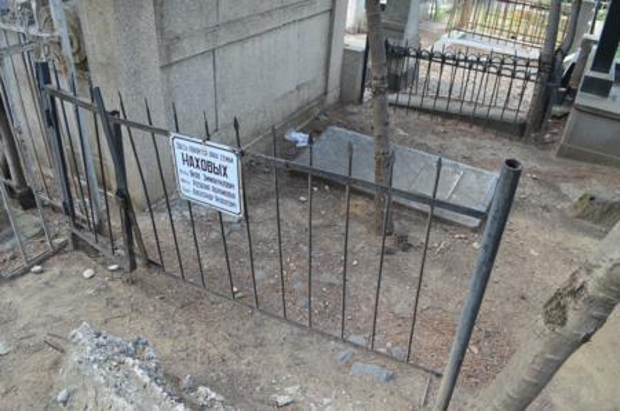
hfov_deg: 67.5
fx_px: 464
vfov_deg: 47.7
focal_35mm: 27
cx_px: 310
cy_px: 206
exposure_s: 1/30
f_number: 5.6
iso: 800
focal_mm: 18
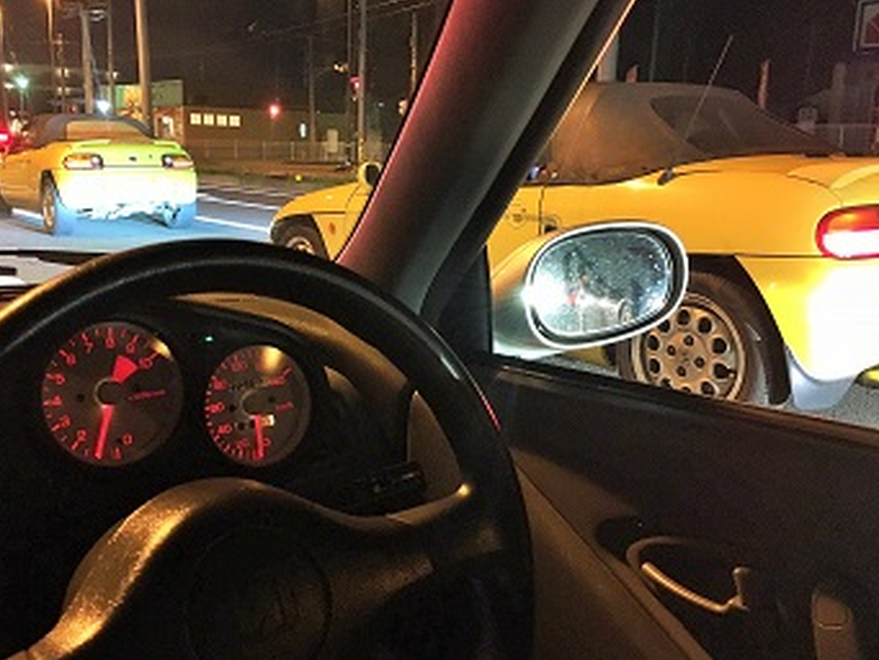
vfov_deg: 41.8
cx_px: 379
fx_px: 864
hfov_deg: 53.8
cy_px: 325
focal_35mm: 34
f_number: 2.2
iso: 500
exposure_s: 1/17
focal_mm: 4.15
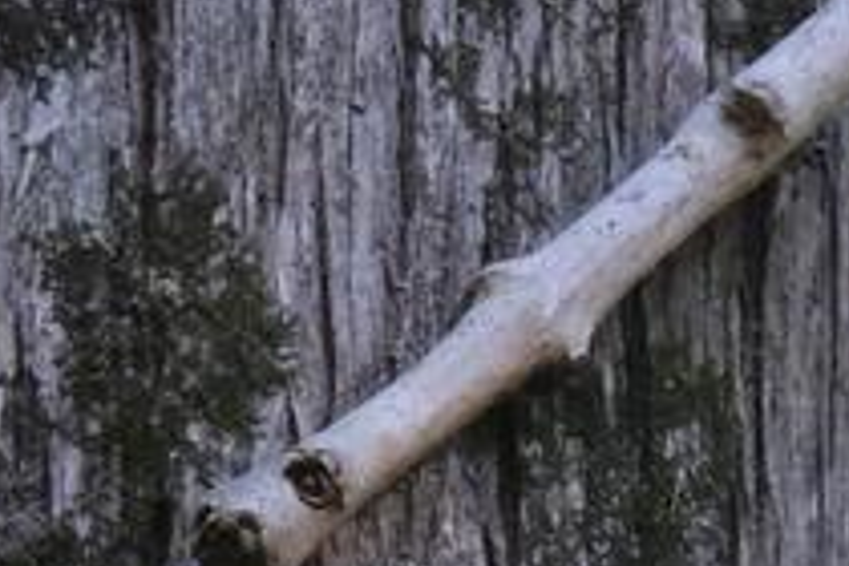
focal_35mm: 1428
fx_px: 33674
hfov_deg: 1.4
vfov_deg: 1.0
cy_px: 999
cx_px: 1577
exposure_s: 1/56
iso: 3200
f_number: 11
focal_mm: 200
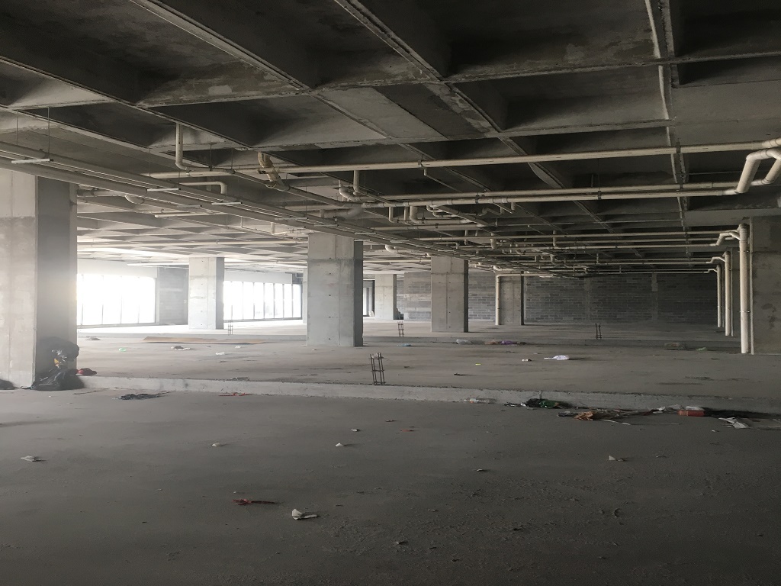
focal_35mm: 29
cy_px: 293
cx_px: 390
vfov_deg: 48.2
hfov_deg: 61.7
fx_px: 654
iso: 25
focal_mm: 4.15
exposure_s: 1/30
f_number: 2.2
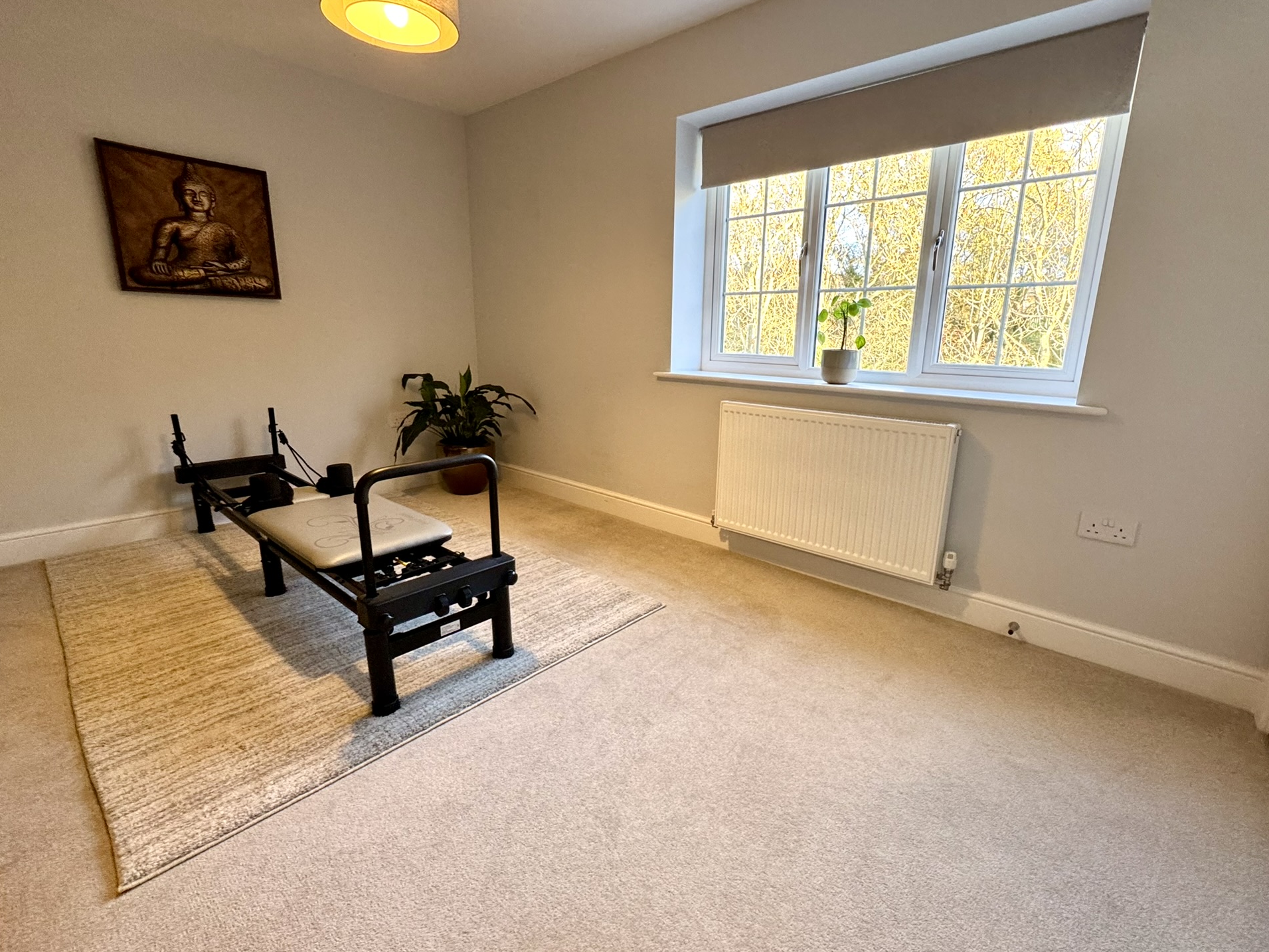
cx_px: 676
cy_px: 473
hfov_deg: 98.0
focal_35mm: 15
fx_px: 550
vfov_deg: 81.8
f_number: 2.2
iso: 250
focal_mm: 2.22
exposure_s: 1/99
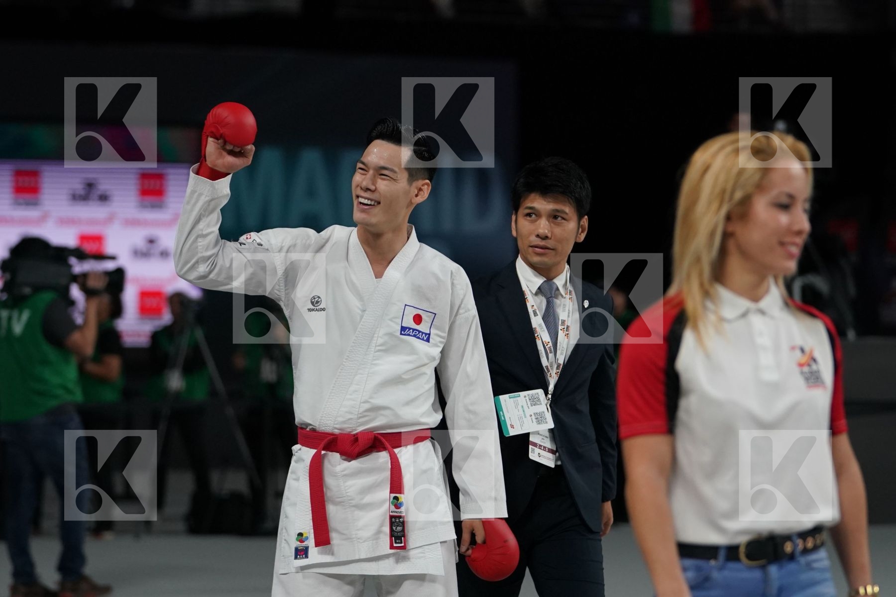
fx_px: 3683
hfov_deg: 13.9
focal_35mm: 148
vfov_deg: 9.3
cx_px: 448
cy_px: 298
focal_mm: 99
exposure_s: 1/1000
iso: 2000
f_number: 2.8
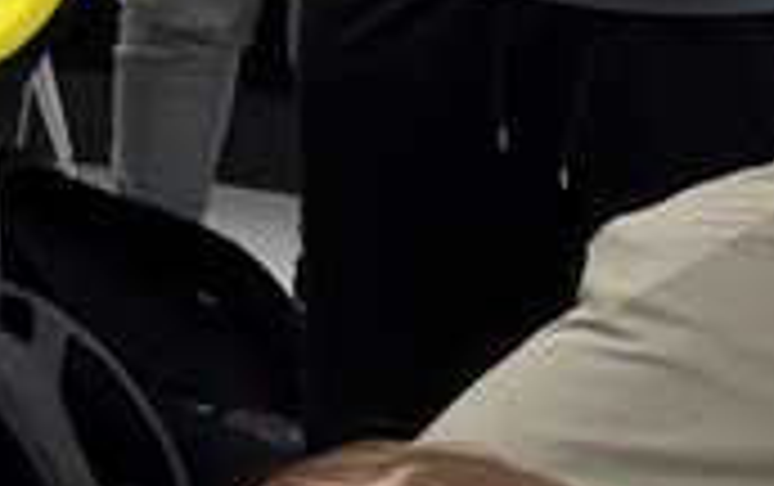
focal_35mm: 145
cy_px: 225
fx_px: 3063
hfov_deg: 13.1
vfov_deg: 9.1
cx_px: -594
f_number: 1.9
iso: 200
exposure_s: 1/60
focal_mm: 2.69
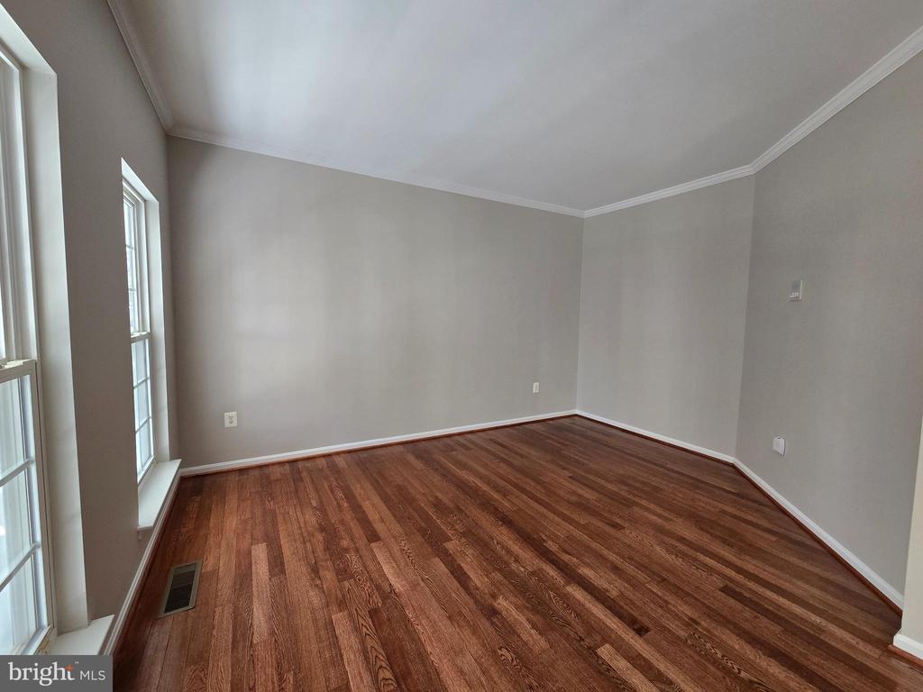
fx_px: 347
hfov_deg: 106.2
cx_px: 462
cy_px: 346
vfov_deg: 89.9
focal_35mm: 13
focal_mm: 2.2
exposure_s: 1/60
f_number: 2.2
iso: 100
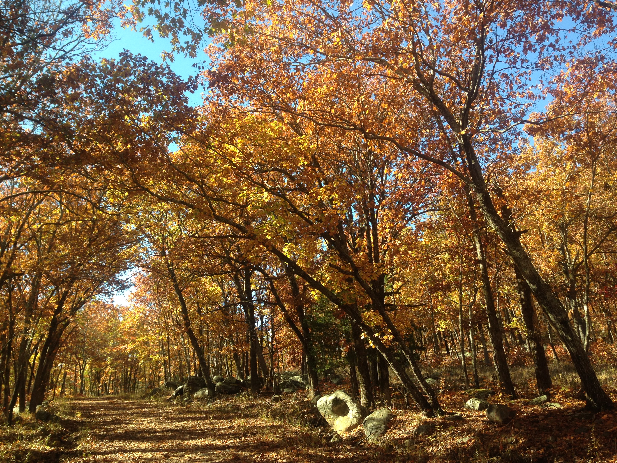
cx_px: 304
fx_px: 606
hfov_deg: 54.0
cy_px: 227
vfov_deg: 41.8
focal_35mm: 34
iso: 50
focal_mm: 4.12
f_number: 2.4
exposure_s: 1/293
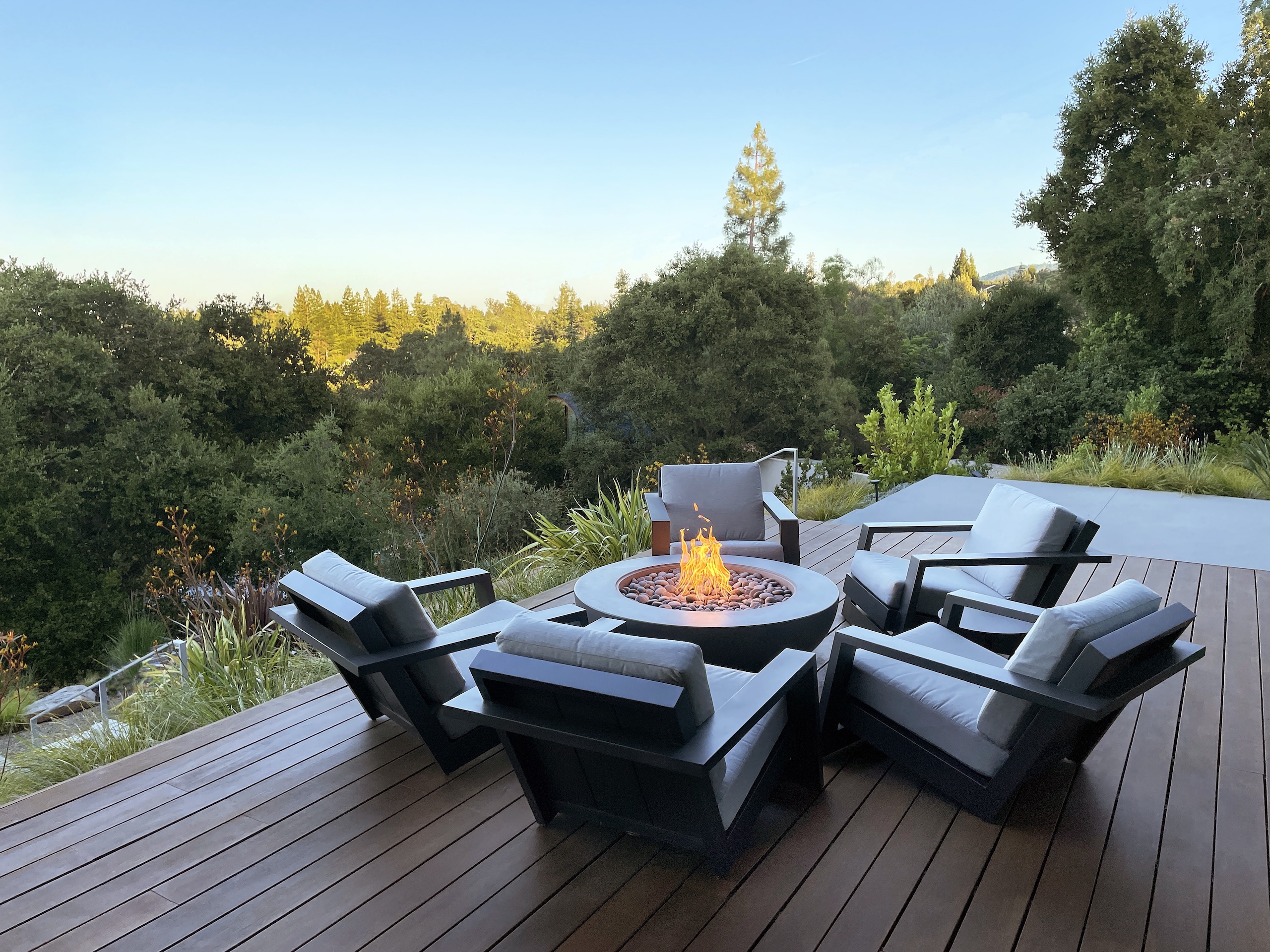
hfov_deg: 67.3
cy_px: 476
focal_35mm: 26
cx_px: 635
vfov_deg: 53.1
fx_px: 954
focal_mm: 4.2
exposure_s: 1/543
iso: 32
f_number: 1.6
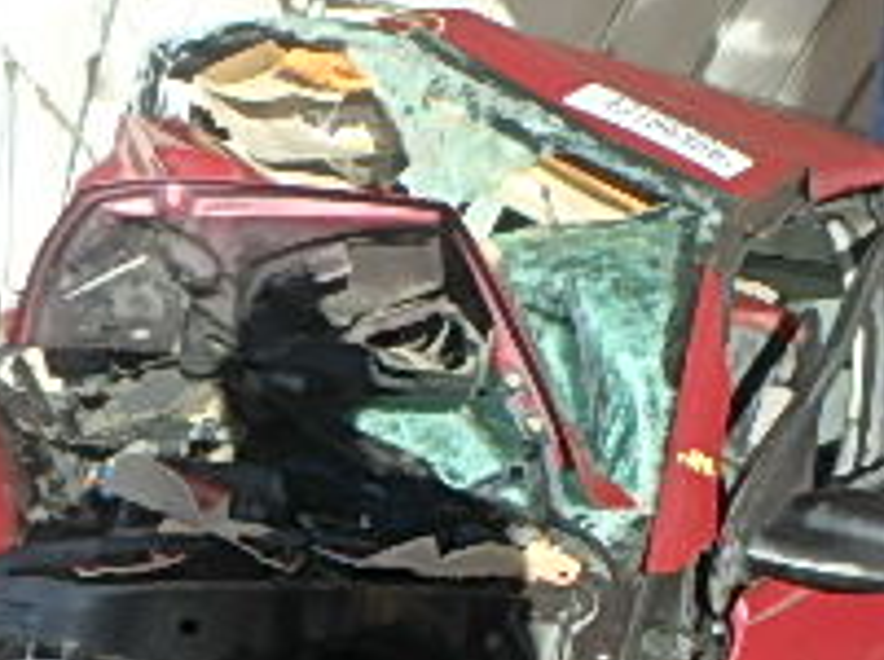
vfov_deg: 21.3
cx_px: 325
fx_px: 1708
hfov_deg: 28.9
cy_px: 625
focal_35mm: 67
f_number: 3.5
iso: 125
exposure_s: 1/640
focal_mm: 3.7
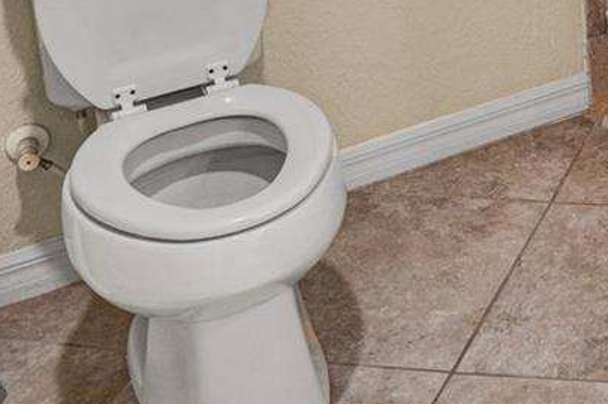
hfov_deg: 25.2
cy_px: -228
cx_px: 858
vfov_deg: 18.2
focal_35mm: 65
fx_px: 1096
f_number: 8
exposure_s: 1/13
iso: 200
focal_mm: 11
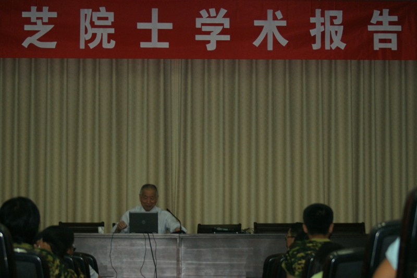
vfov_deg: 12.2
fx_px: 1303
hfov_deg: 18.2
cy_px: 139
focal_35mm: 112
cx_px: 208
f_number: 4.5
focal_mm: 75
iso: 400
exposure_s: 1/125
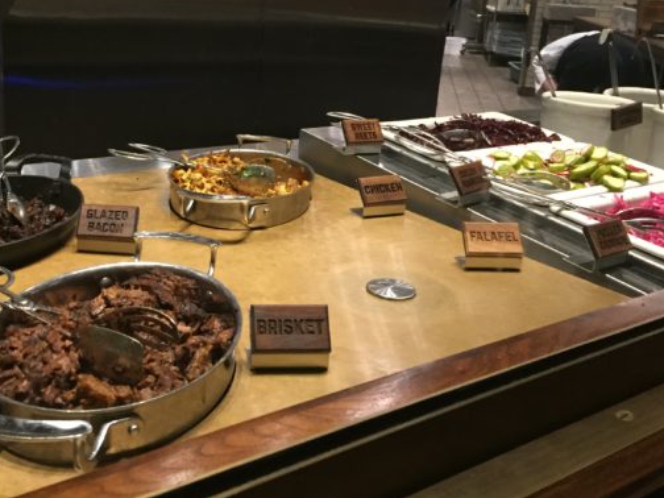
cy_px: 180
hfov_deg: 44.6
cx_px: 271
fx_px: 806
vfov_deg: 34.1
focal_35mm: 42
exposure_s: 1/30
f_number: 2.2
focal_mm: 4.15
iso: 250
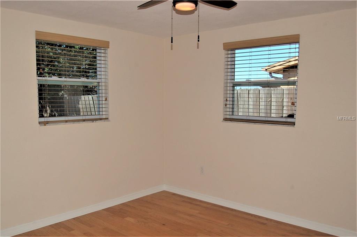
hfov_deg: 67.4
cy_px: 118
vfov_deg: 47.8
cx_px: 178
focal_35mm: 27
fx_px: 267
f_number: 8
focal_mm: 18
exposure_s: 1/250
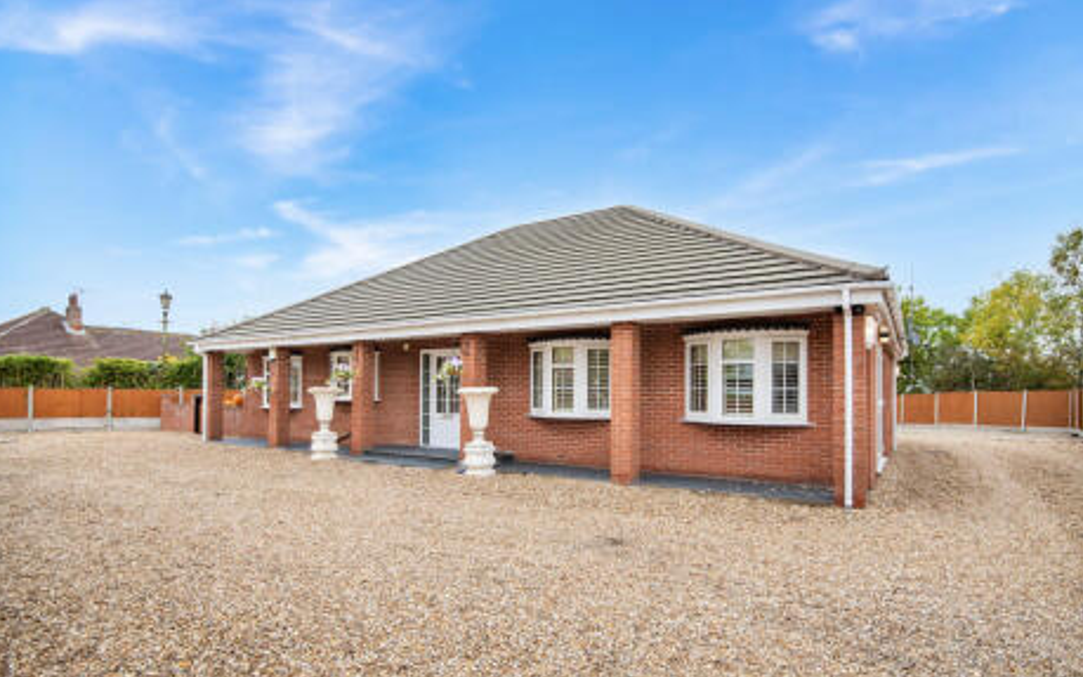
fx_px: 561
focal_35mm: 19
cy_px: 372
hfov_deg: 88.0
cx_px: 552
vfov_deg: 62.1
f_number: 8
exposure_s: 1/40
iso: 100
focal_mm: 12
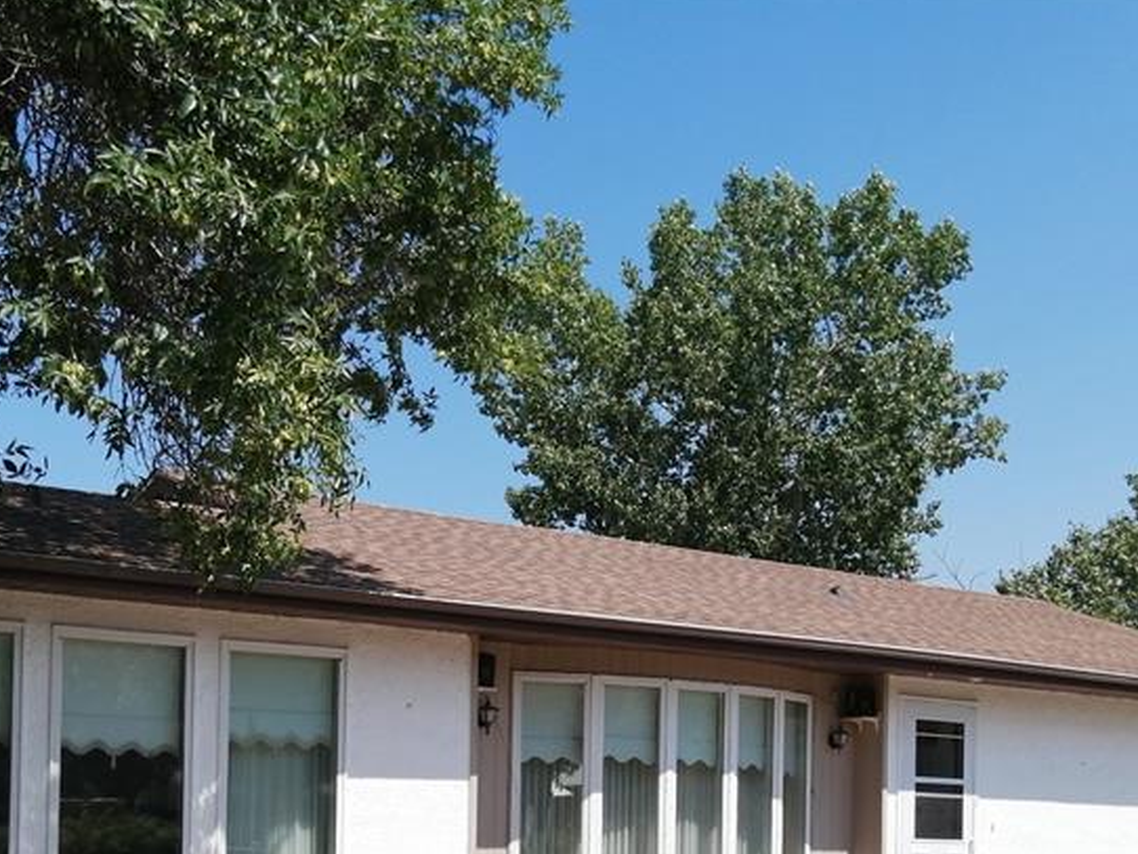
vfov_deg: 27.4
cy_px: 793
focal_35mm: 51
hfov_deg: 37.5
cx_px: 538
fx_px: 1677
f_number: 1.8
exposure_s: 1/1721
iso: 50
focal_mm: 3.62
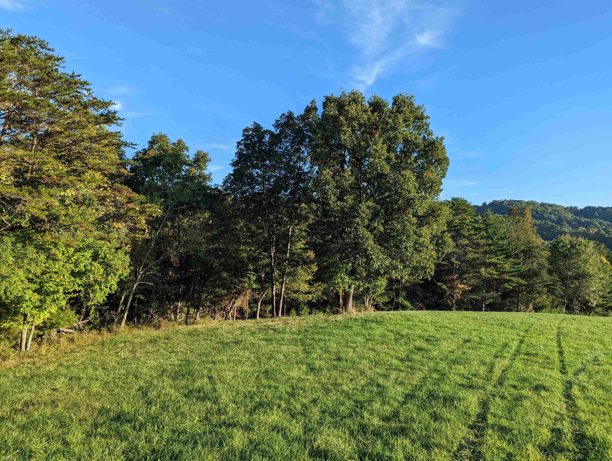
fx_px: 425
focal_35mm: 24
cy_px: 230
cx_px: 306
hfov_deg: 71.5
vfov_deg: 56.9
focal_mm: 6.81
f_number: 1.85
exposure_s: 1/1121
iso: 45
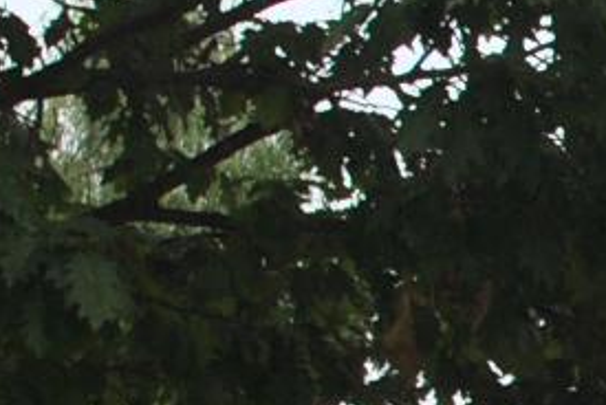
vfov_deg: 5.3
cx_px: 1774
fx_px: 4263
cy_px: 781
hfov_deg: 7.3
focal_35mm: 253
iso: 100
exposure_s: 1/200
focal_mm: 24
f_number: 7.1
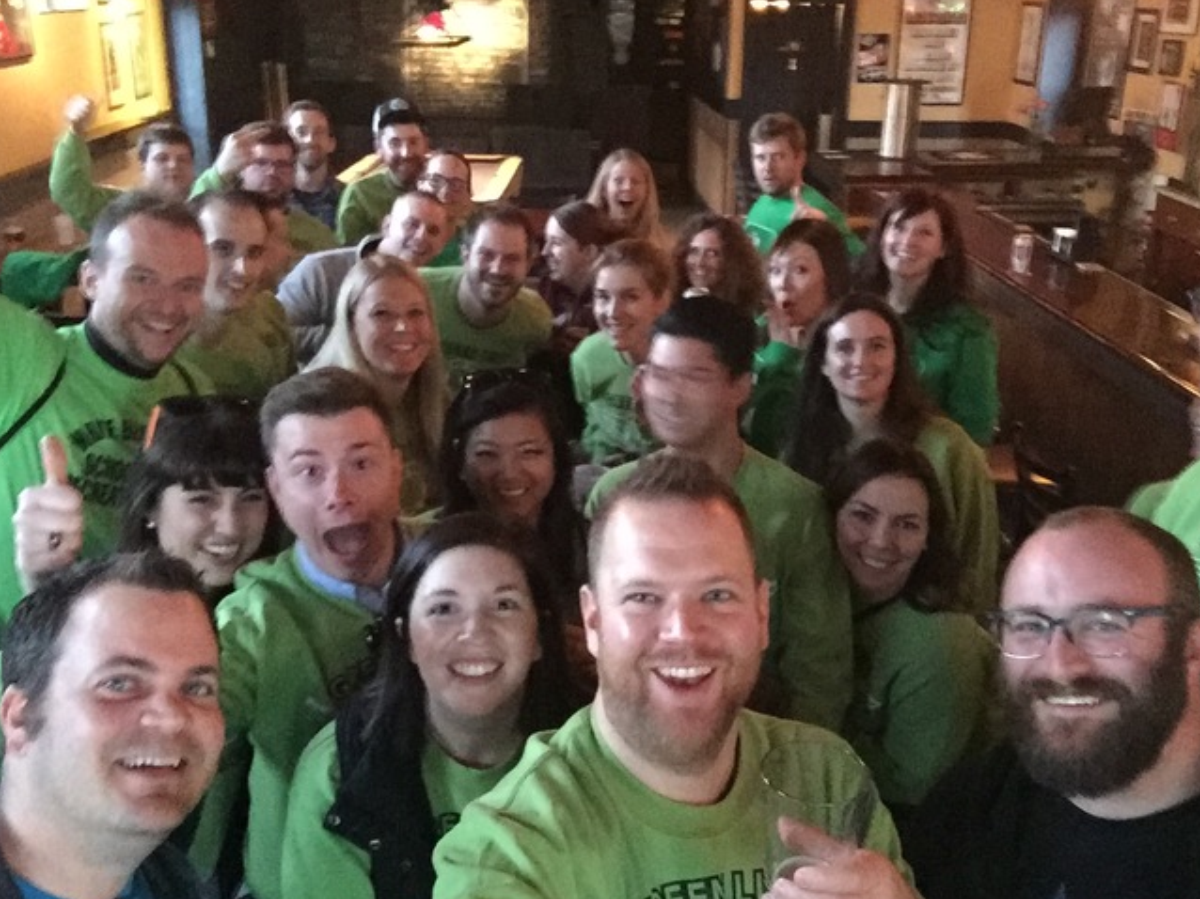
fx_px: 1213
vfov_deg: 40.7
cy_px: 463
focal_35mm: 35
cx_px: 624
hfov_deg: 52.6
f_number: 2.2
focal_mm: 2.65
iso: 640
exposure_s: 1/15
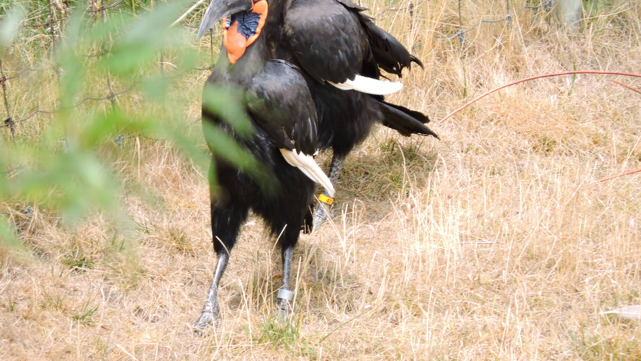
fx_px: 18544
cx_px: 320
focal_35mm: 1091
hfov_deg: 2.0
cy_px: 162
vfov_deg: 1.1
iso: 400
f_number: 5.9
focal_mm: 180
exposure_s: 1/400
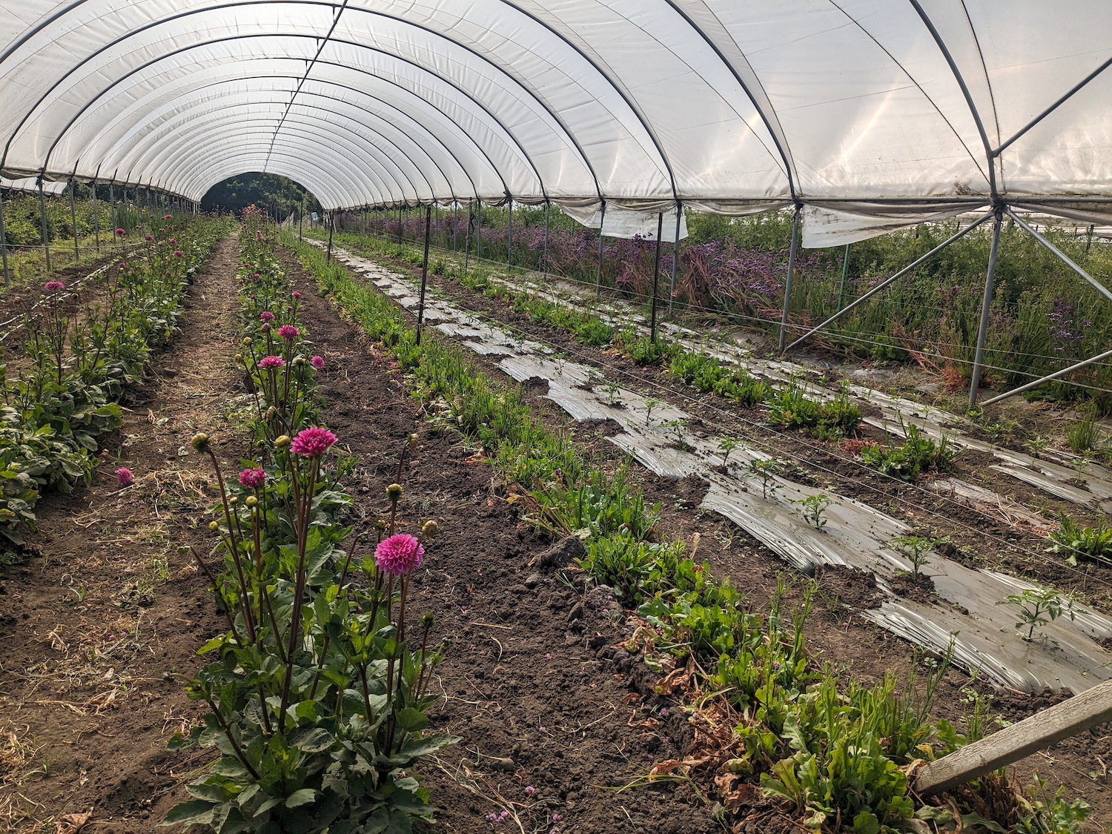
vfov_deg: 51.4
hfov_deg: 65.3
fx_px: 867
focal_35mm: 27
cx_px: 556
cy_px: 417
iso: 58
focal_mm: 4.38
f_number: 1.73
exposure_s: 1/5848
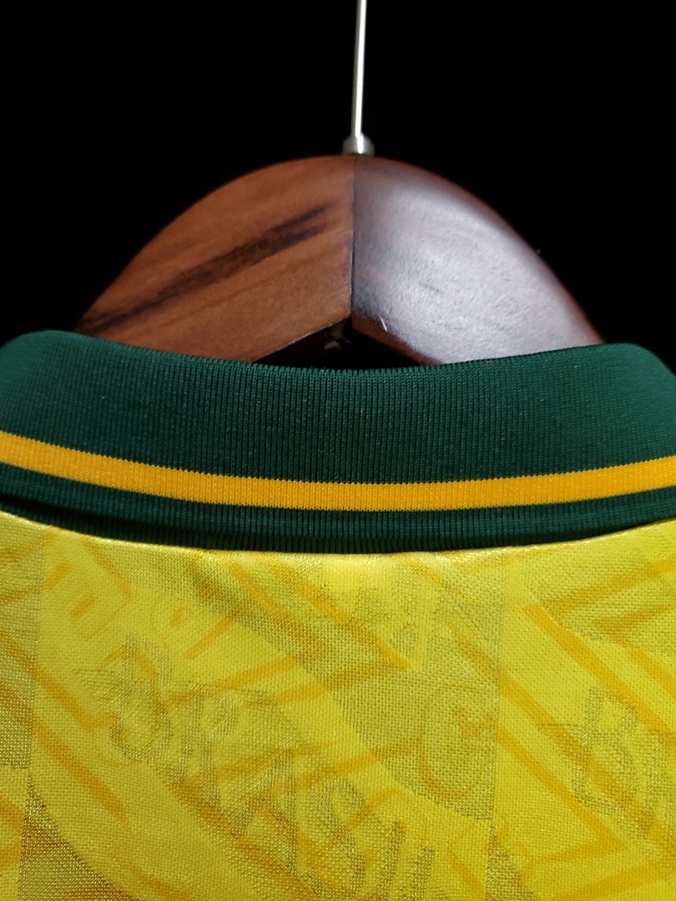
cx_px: 338
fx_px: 677
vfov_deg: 67.3
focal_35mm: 26
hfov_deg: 53.1
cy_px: 450
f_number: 1.5
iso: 200
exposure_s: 1/15
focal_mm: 4.3
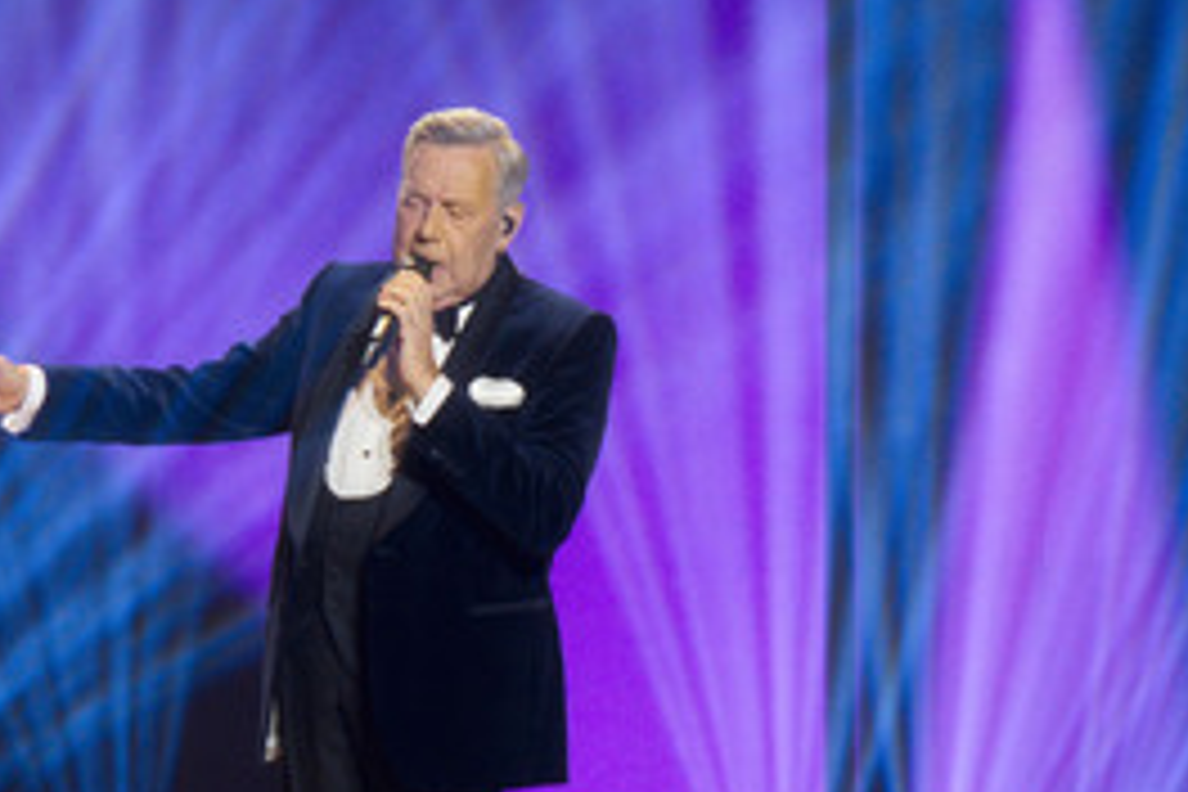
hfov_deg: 2.2
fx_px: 31018
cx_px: 308
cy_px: 630
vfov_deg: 1.5
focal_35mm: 940
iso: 1600
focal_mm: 550
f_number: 5.6
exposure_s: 1/200
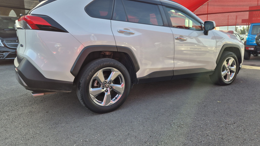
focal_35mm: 26
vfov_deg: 44.2
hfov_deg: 71.9
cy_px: 59
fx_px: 179
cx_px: 127
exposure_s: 1/584
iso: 25
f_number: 1.8
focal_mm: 5.4
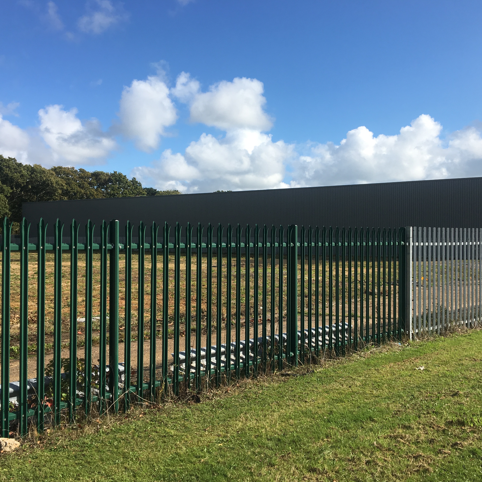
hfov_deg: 47.2
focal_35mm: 35
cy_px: 242
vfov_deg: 47.2
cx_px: 251
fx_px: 551
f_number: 2.2
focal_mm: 4.15
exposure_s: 1/1570
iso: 25
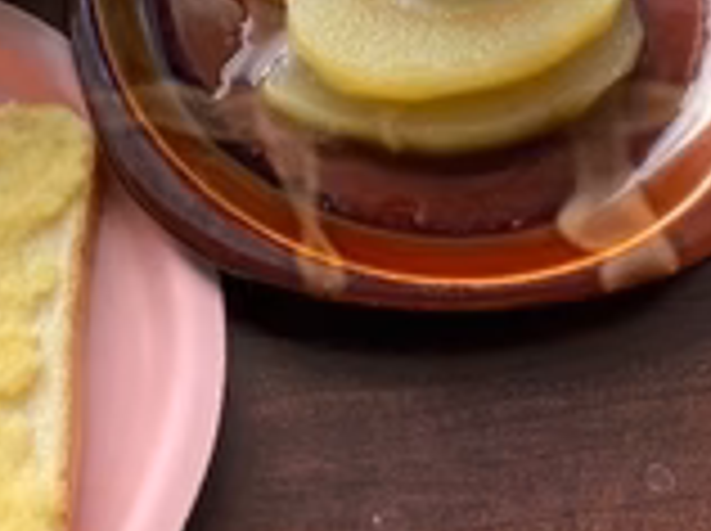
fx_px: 1456
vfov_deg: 20.6
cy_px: 184
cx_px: 72
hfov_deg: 26.5
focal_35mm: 71
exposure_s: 1/190
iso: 20
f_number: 1.8
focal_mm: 3.99
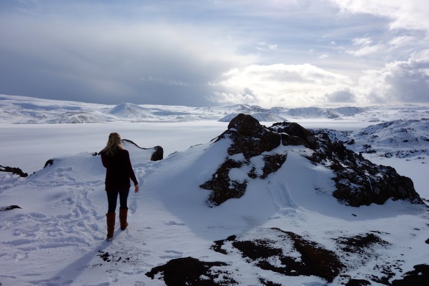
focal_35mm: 28
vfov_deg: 46.4
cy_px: 143
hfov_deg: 65.5
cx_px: 214
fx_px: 334
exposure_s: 1/1000
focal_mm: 10.4
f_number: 8
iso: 125
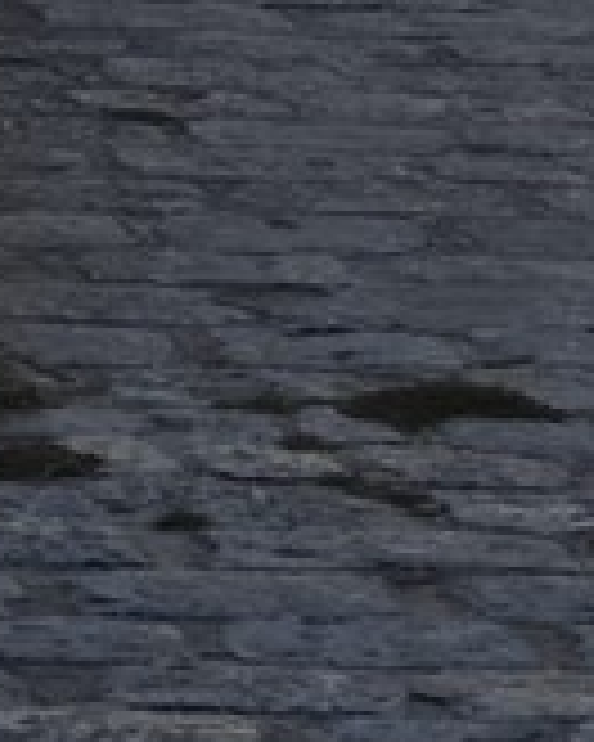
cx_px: -2588
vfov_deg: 3.1
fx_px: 13505
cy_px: -1021
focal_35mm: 615
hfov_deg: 2.4
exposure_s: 1/100
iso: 100
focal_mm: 45
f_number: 10
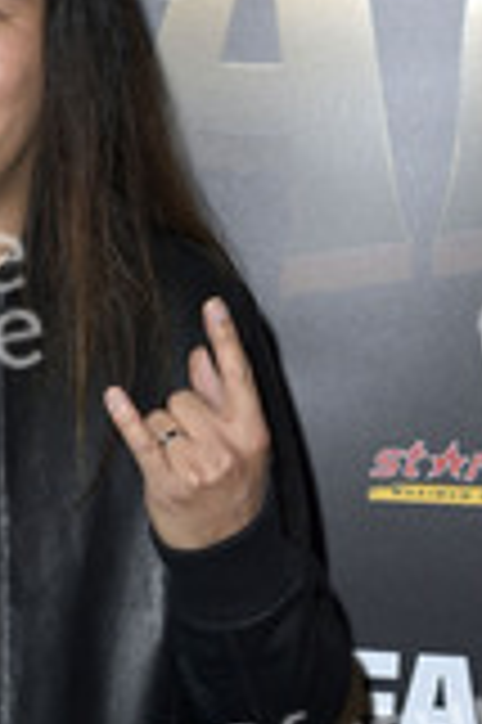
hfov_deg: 9.4
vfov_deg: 14.2
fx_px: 2898
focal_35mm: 144
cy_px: 567
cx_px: -59
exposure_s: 1/200
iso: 640
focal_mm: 58
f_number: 6.3
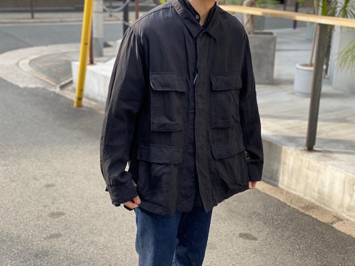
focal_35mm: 52
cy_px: 133
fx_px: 533
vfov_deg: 28.0
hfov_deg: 36.8
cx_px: 178
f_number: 2
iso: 25
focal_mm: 6
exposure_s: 1/122
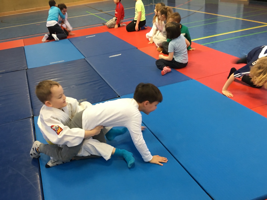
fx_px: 224
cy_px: 100
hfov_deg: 61.7
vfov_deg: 48.2
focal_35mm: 29
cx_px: 134
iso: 160
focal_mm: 4.15
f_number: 2.2
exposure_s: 1/33
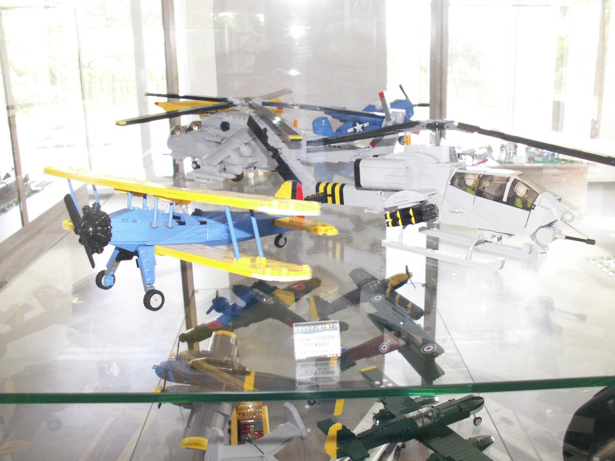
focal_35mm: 35
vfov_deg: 40.7
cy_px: 230
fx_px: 622
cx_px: 308
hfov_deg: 52.6
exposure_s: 1/60
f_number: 2.8
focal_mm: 5.86
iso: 125
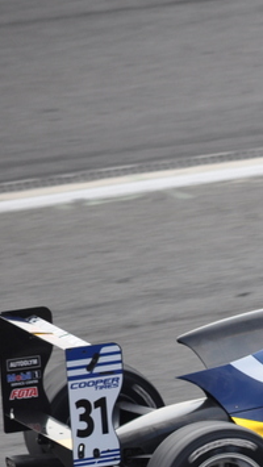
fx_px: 10501
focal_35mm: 848
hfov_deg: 1.4
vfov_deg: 2.5
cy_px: 289
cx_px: 515
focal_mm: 240
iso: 320
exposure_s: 1/500
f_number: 5.6
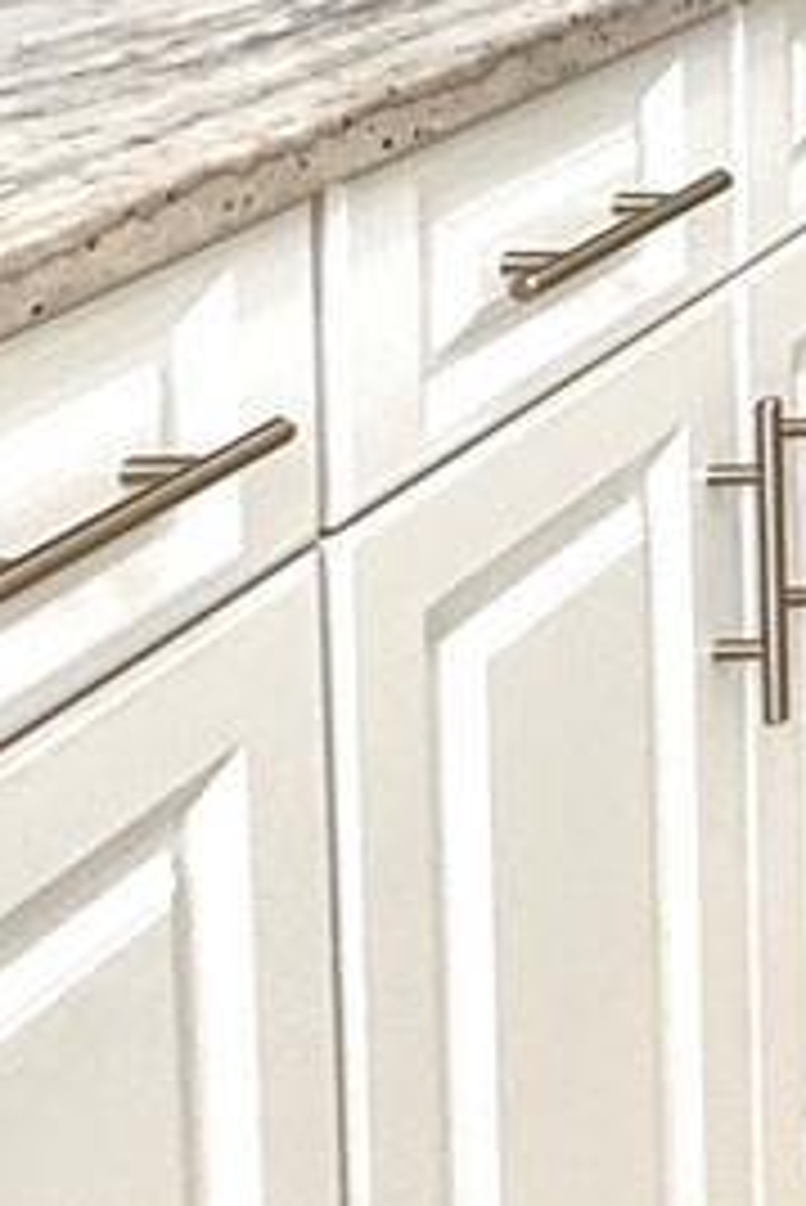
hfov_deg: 10.4
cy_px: -504
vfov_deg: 20.6
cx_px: 2508
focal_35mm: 87
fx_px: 2918
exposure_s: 1/120
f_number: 2.2
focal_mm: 2.22
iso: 64
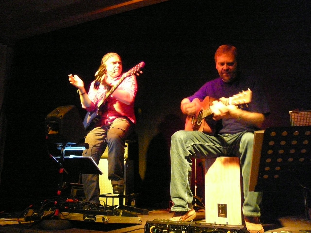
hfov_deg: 52.6
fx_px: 314
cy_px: 116
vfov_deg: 40.7
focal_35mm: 35
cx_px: 156
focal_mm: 5.2
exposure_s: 1/25
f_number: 2.8
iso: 800
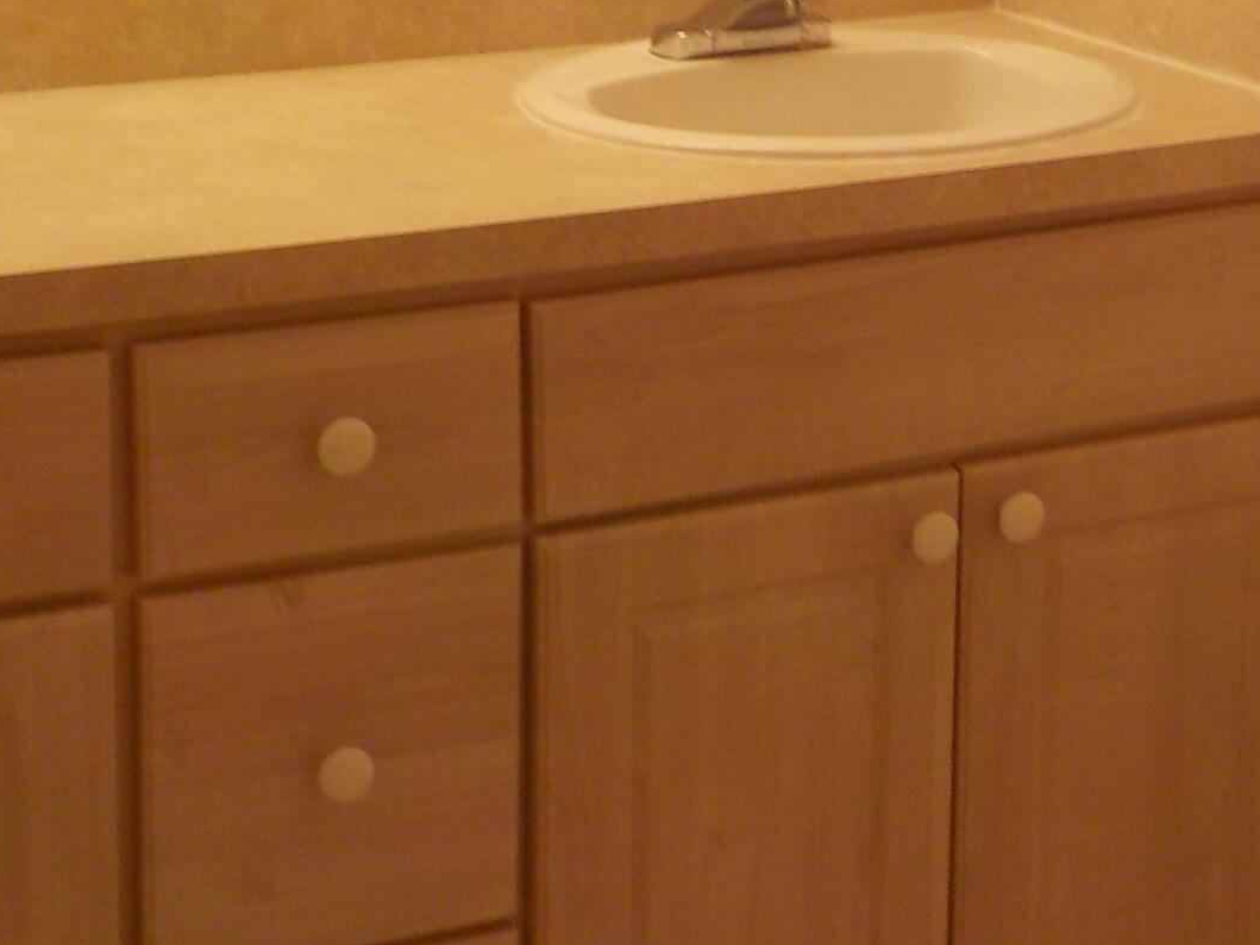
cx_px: 960
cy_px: 40
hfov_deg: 22.8
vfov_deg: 17.0
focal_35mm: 85
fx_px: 3094
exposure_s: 1/60
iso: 125
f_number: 3.3
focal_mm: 4.1
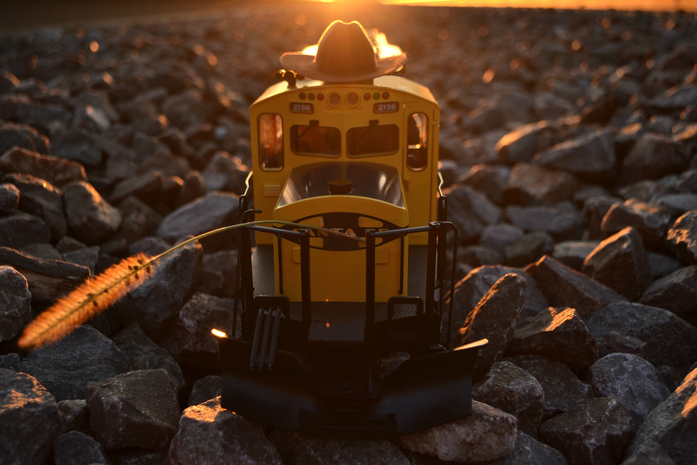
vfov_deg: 36.9
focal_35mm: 36
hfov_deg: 53.1
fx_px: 697
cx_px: 348
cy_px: 232
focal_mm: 24
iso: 200
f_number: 4
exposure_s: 1/250
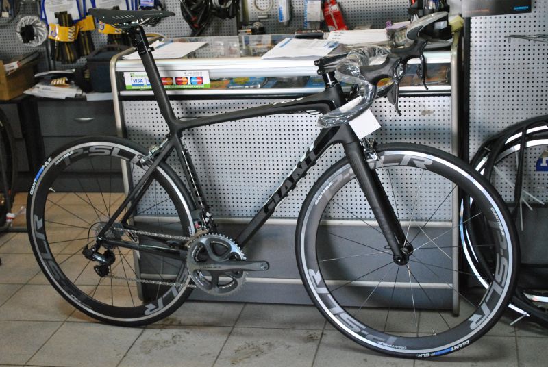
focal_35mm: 57
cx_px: 274
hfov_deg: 35.0
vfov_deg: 23.9
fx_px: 869
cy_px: 184
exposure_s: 1/30
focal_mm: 38
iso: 1000
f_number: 5
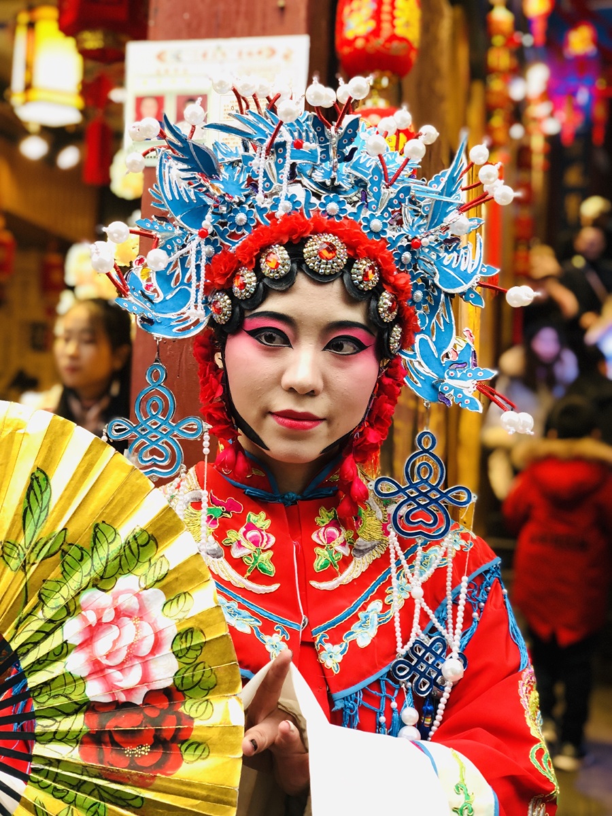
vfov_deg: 36.8
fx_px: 1226
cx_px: 306
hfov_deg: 28.0
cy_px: 408
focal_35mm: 52
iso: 50
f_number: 2.4
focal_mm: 6
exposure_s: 1/50
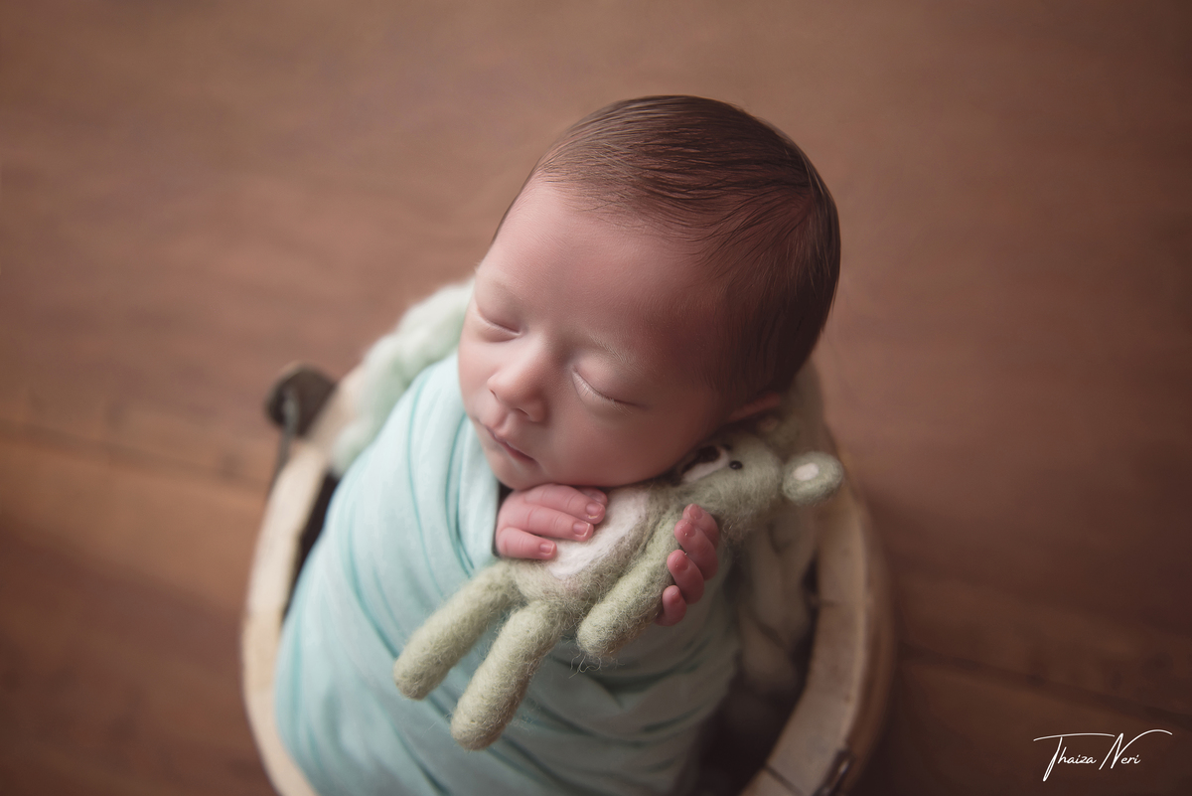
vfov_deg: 38.9
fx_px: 1126
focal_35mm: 34
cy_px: 398
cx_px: 596
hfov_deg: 55.8
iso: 100
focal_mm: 34
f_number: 2.8
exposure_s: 1/160
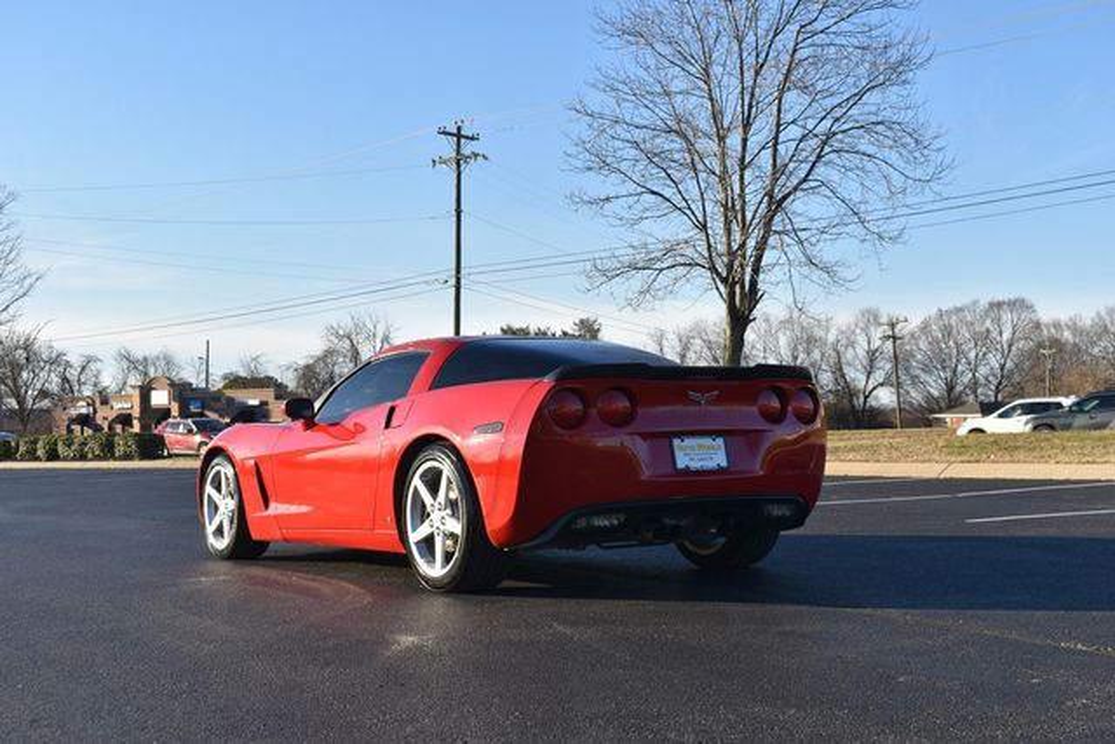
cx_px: 558
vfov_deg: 26.5
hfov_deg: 38.9
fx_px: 1580
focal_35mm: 51
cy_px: 372
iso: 140
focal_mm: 34
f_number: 8
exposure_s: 1/250
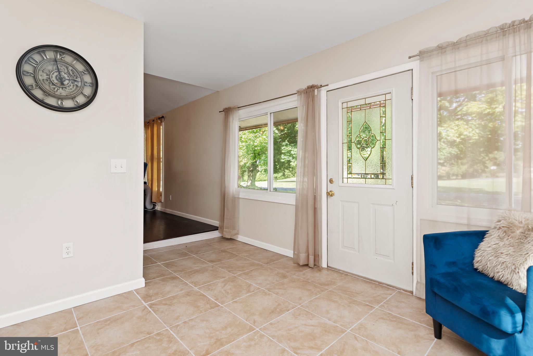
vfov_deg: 70.5
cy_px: 178
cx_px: 266
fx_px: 252
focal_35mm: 17
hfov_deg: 93.3
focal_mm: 17
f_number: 7.1
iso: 400
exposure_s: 1/30
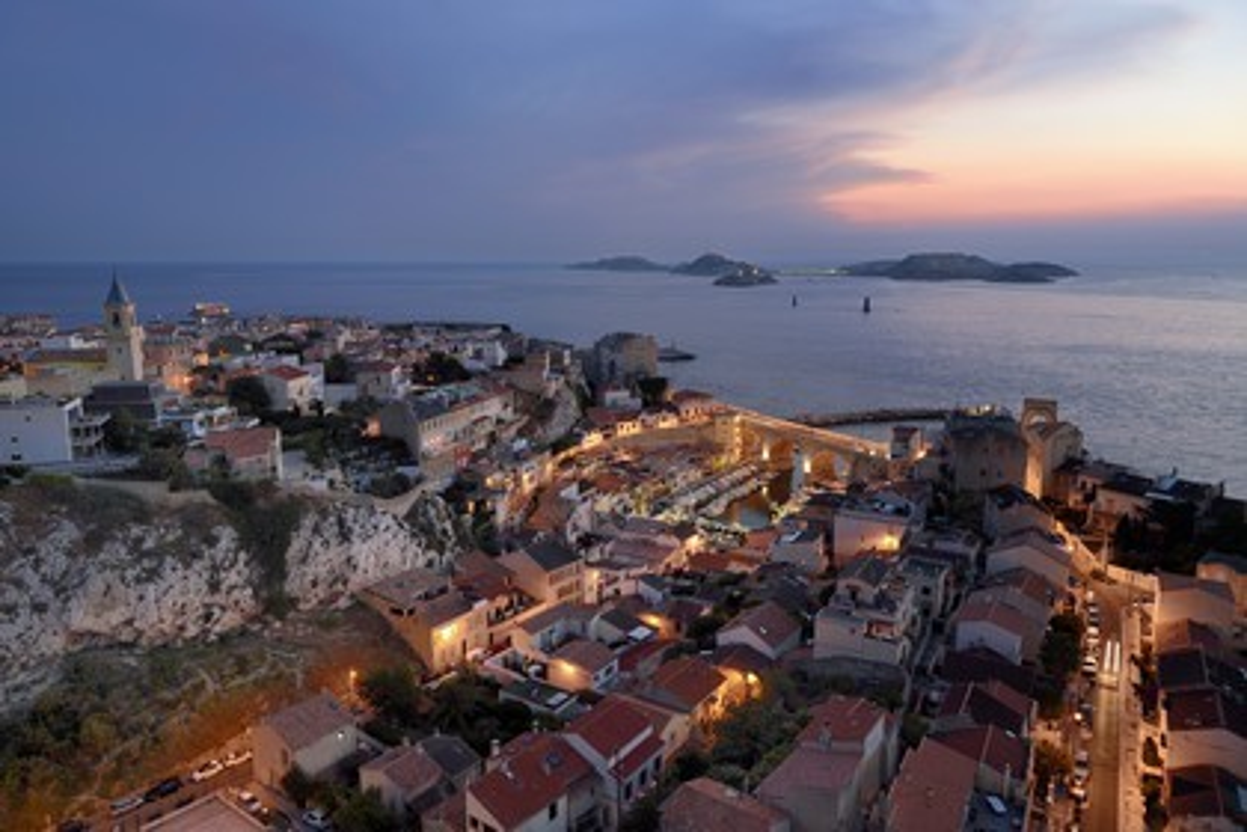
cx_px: 624
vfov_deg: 49.6
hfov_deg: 69.4
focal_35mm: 26
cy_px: 416
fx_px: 901
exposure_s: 2.5
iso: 100
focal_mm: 26
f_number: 8
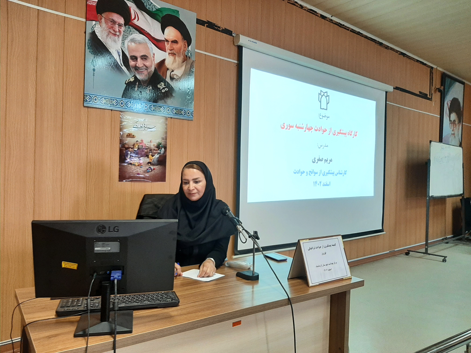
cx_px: 236
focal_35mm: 26
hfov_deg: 67.3
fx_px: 354
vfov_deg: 53.1
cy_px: 176
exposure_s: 1/25
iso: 160
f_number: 1.7
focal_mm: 3.93
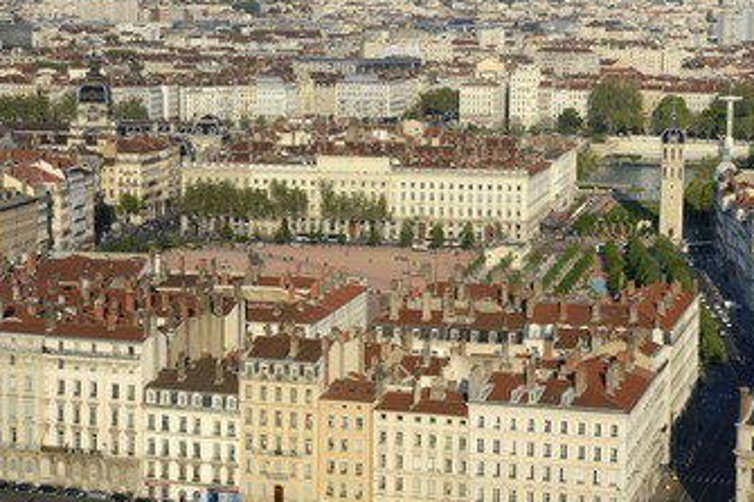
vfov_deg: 11.1
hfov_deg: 16.7
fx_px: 2575
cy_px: 313
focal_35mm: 123
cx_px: 410
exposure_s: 1/320
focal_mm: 98
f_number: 10
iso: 200
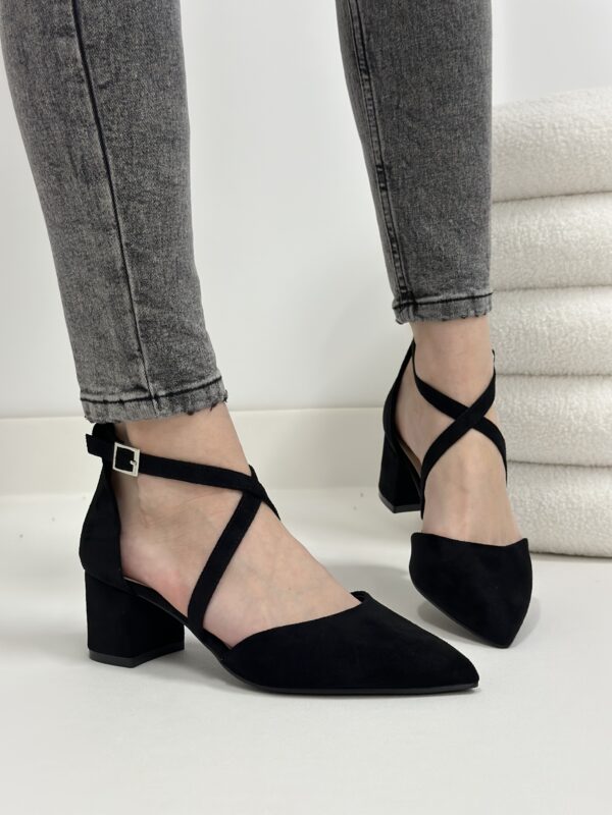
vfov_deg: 39.7
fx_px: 1131
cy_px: 408
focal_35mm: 48
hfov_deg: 30.3
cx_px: 306
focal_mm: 6.86
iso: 160
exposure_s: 1/100
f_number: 1.78
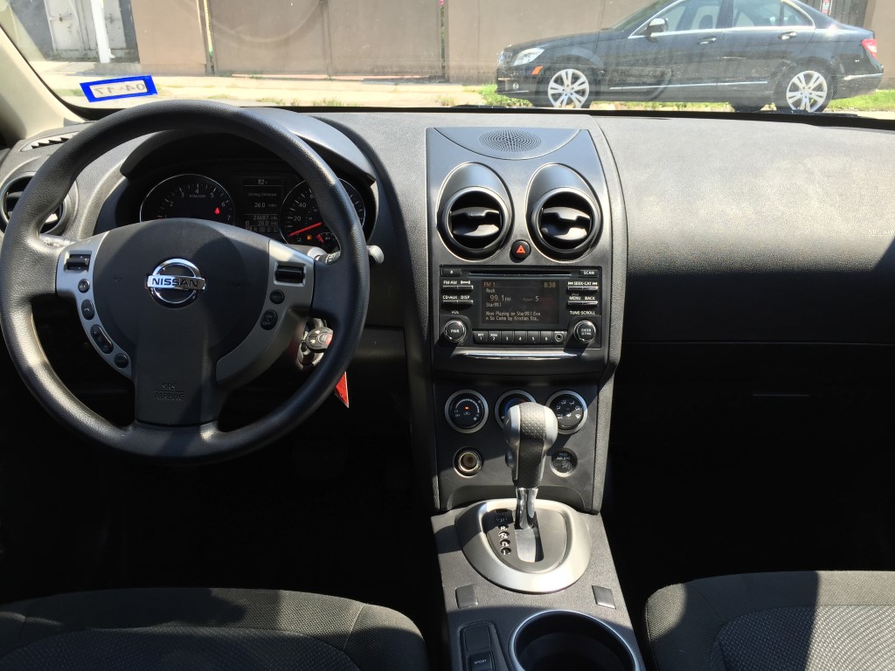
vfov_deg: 48.2
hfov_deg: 61.7
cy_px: 336
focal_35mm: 29
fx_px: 750
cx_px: 448
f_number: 2.2
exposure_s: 1/273
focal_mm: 4.15
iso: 32
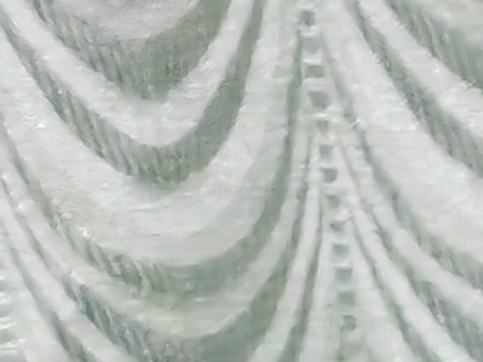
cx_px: 1616
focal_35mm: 277
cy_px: 1371
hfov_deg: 6.4
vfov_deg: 4.9
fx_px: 3864
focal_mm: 5.52
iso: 1250
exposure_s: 1/33
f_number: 1.9
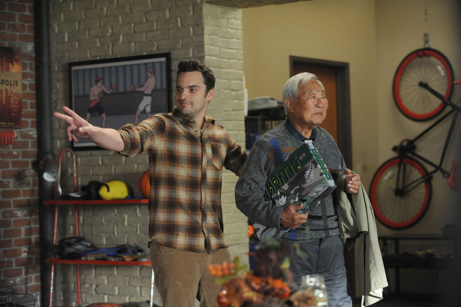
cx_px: 230
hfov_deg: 22.6
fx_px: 1152
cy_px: 154
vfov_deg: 15.2
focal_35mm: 90
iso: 4000
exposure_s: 1/100
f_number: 3.2
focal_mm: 90
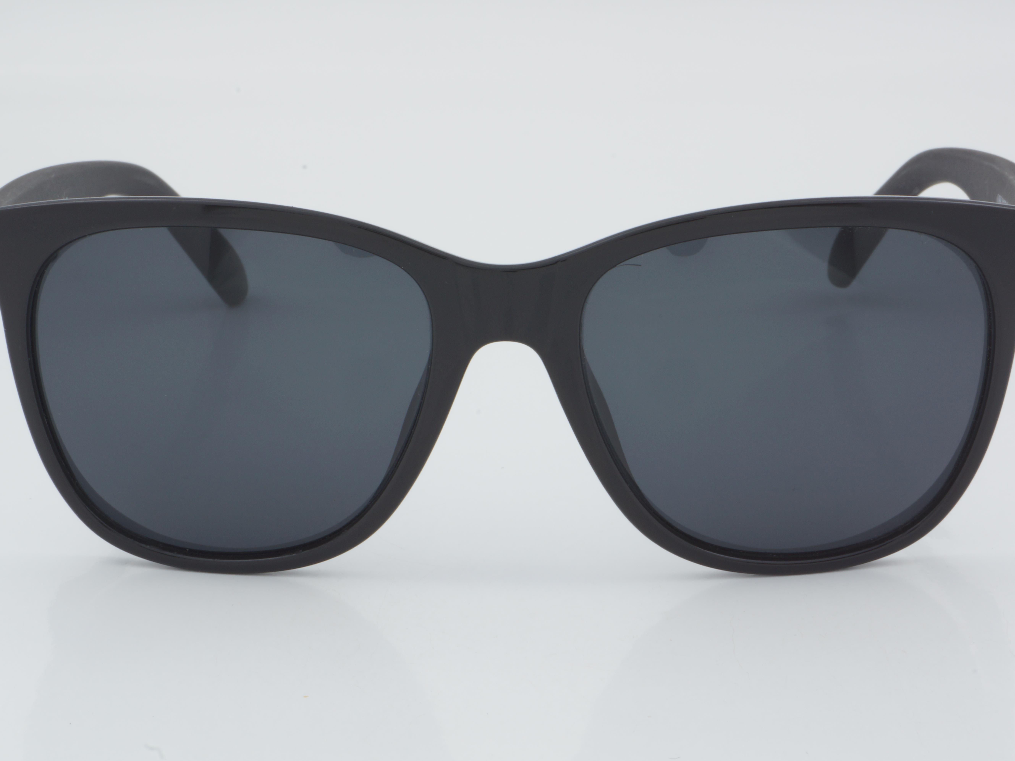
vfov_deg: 16.5
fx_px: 2625
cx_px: 515
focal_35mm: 90
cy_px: 382
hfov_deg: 21.9
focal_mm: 55
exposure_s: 1/3
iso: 100
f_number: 32
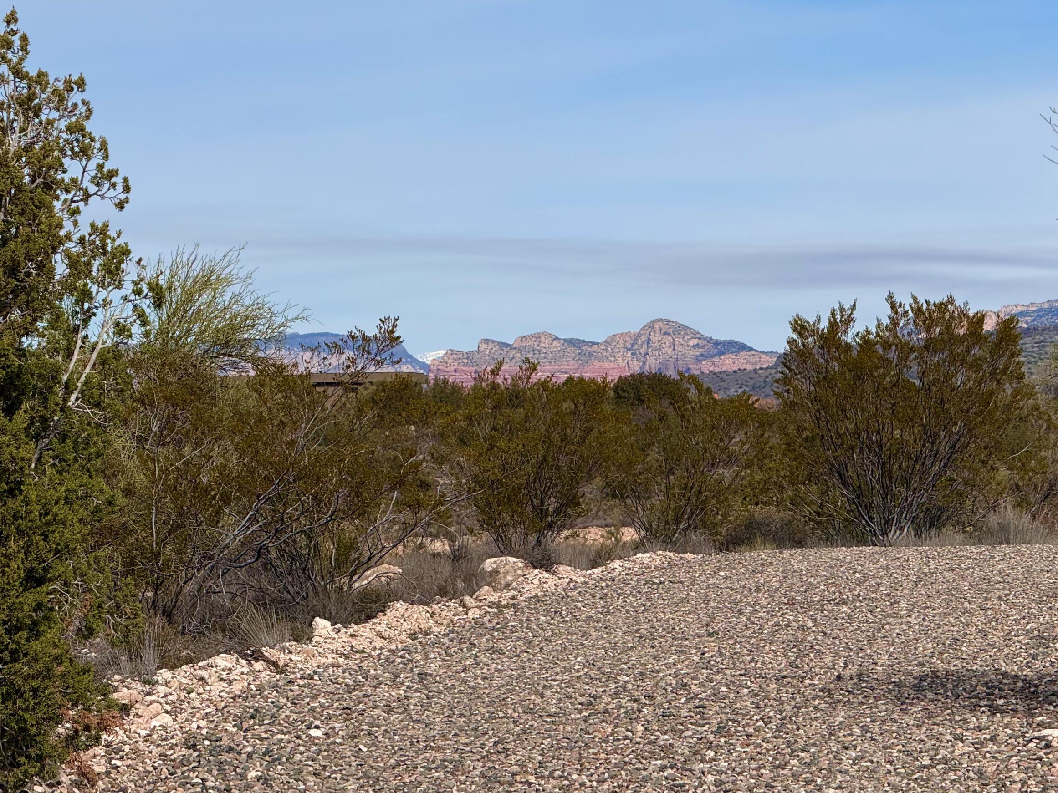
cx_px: 642
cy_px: 352
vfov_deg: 9.6
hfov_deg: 12.7
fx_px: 4737
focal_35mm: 155
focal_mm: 15.66
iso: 50
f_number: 2.8
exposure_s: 1/2817
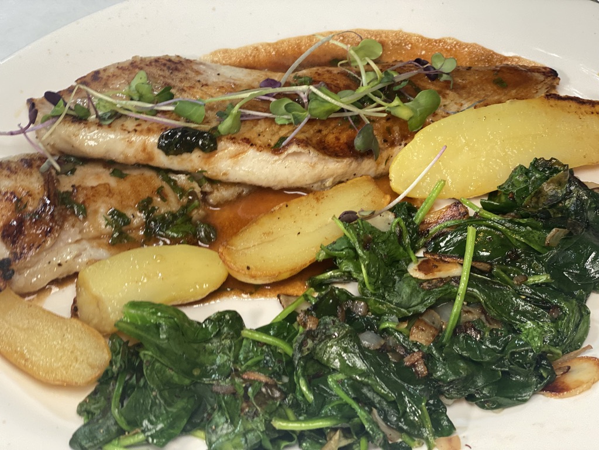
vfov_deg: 28.0
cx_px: 300
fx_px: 900
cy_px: 225
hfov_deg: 36.8
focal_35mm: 52
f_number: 2
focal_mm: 6
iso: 125
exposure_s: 1/40
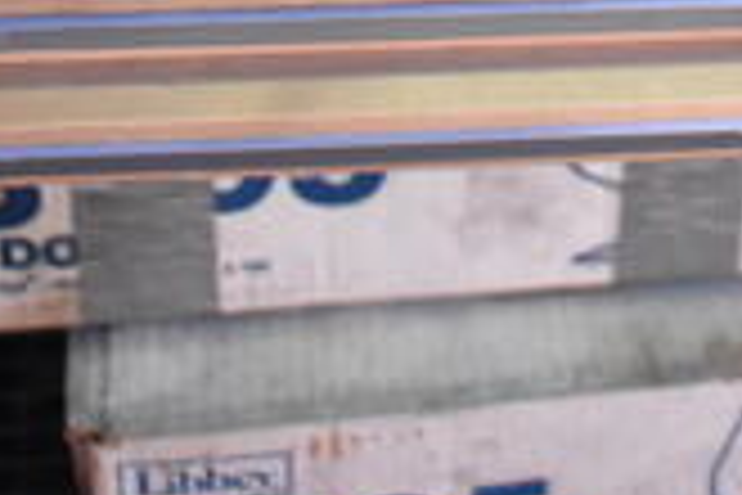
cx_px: 679
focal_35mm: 100
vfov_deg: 12.6
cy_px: -360
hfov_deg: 20.0
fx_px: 2061
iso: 3200
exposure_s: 1/125
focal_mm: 18
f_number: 3.5
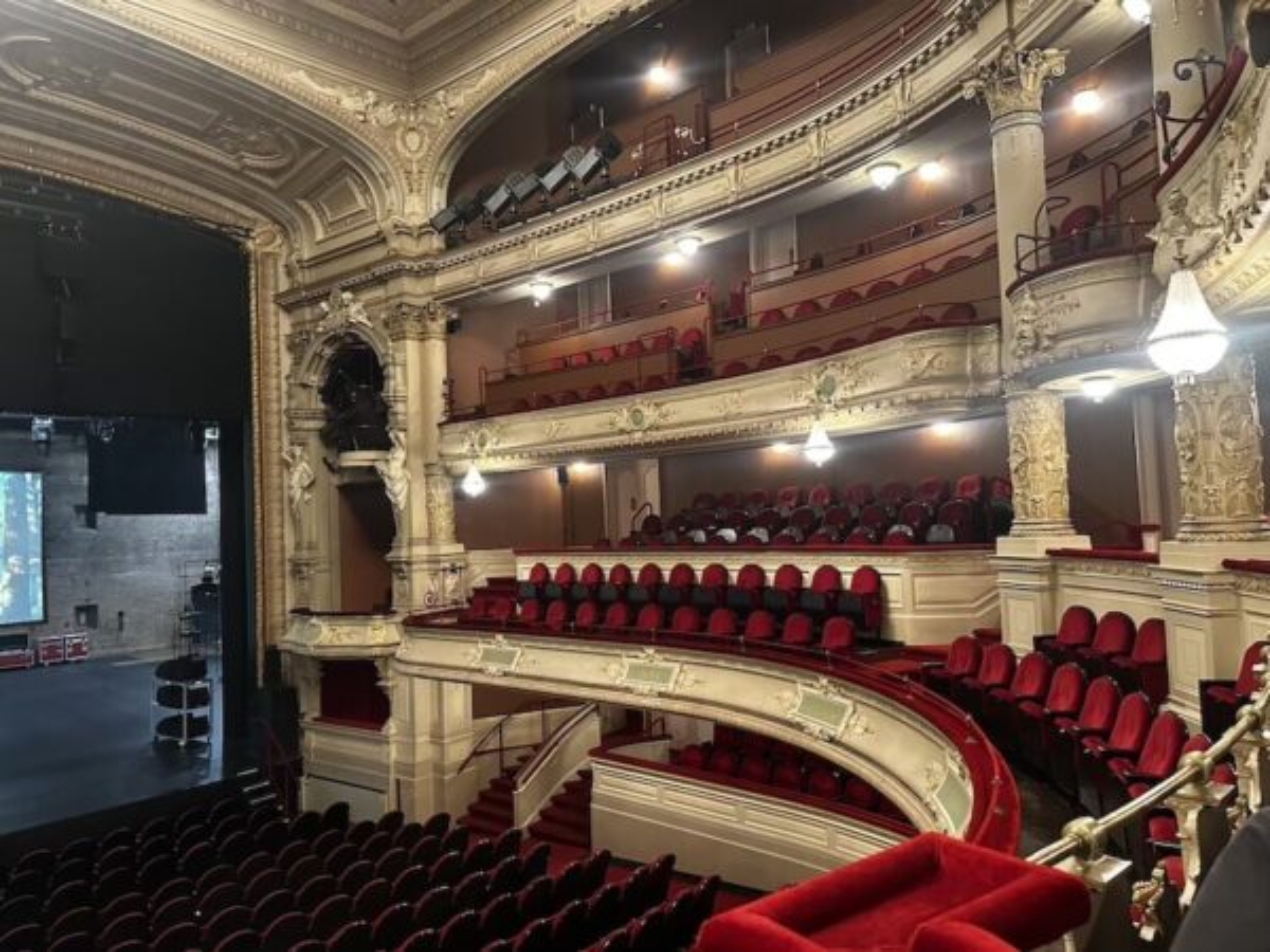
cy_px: 476
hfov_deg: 71.6
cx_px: 635
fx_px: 881
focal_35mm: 24
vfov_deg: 56.8
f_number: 1.78
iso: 800
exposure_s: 1/50
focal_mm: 6.86
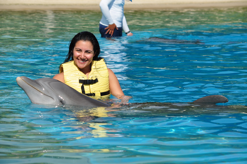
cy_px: 82
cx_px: 124
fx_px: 1007
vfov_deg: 9.3
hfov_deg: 14.0
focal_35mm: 147
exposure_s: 1/1250
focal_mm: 98
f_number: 8
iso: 200
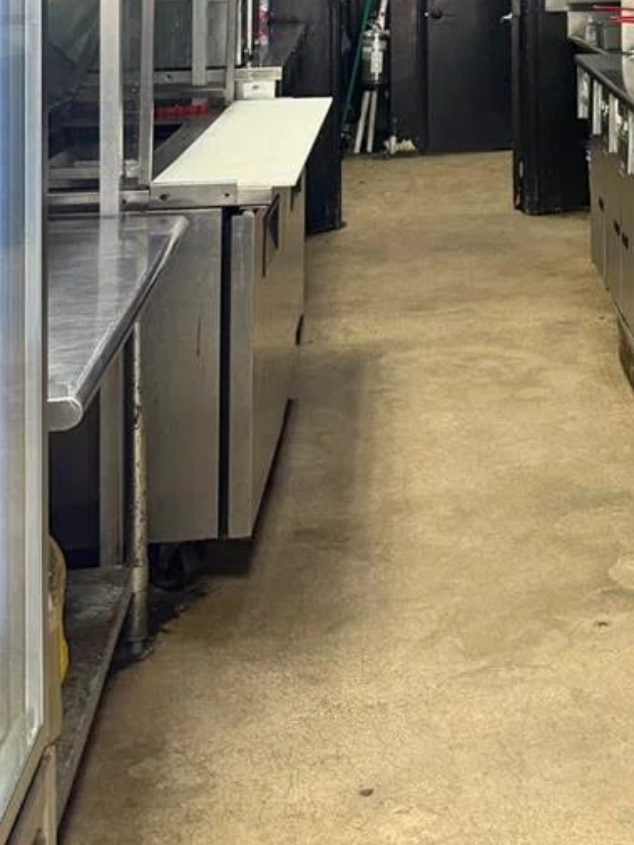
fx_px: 1391
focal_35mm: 57
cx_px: 693
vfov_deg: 30.0
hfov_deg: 24.1
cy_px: -102
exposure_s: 1/60
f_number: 1.78
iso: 320
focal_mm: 6.76
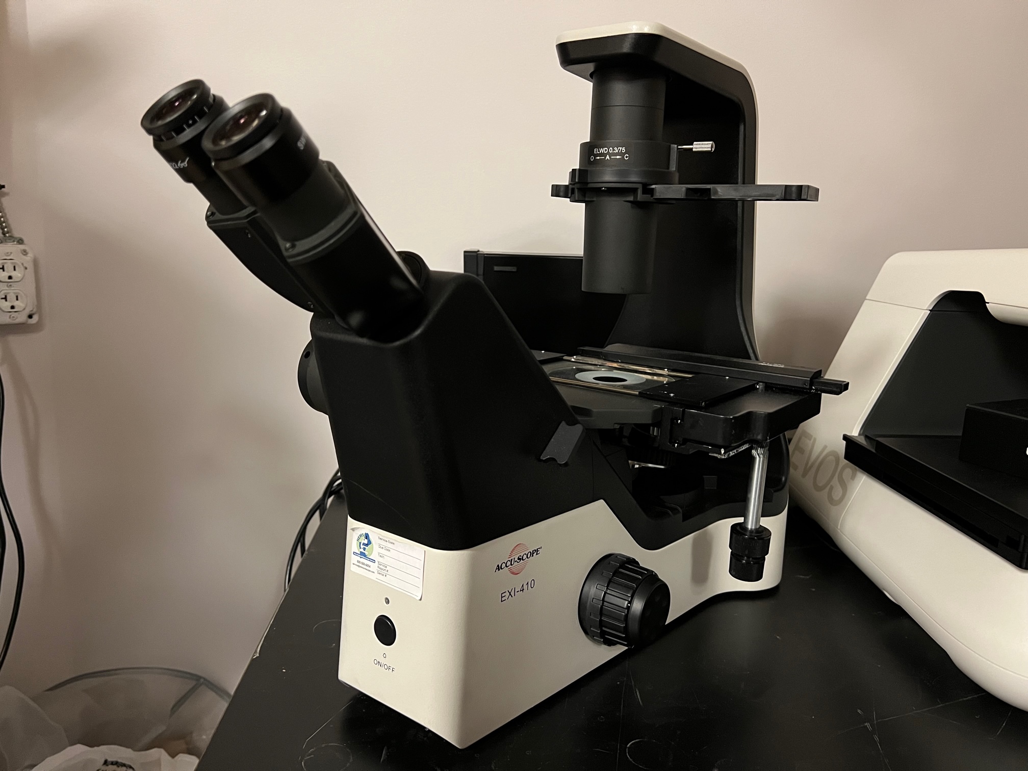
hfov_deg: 67.3
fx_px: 772
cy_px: 386
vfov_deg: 53.1
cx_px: 514
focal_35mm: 26
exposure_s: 1/30
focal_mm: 5.7
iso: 500
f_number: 1.5
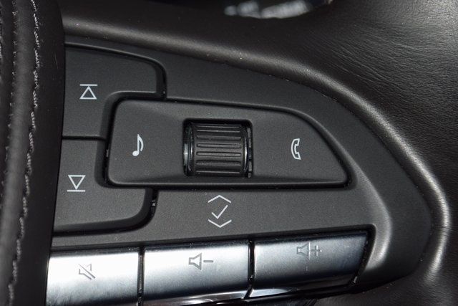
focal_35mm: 82
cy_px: 153
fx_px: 1050
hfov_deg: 24.6
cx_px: 229
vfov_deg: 16.6
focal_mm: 55
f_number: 8
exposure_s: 1/60
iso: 100
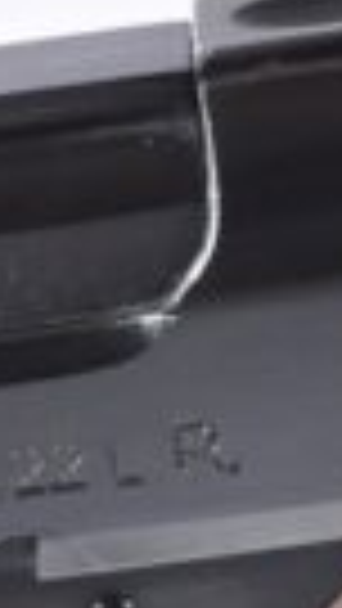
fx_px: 10112
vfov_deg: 3.4
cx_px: -711
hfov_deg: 1.9
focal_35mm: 628
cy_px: 986
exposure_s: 1/60
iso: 640
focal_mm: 45
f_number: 5
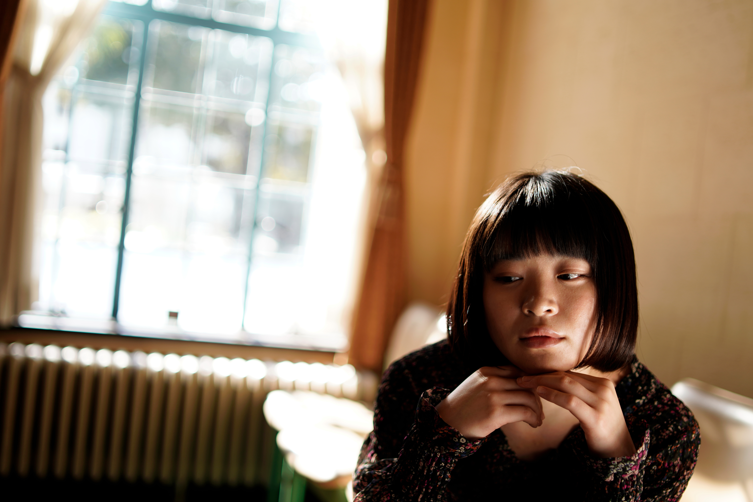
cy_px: 266
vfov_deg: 30.5
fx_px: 920
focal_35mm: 44
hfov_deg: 44.5
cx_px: 387
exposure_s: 1/400
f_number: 1.4
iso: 100
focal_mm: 35
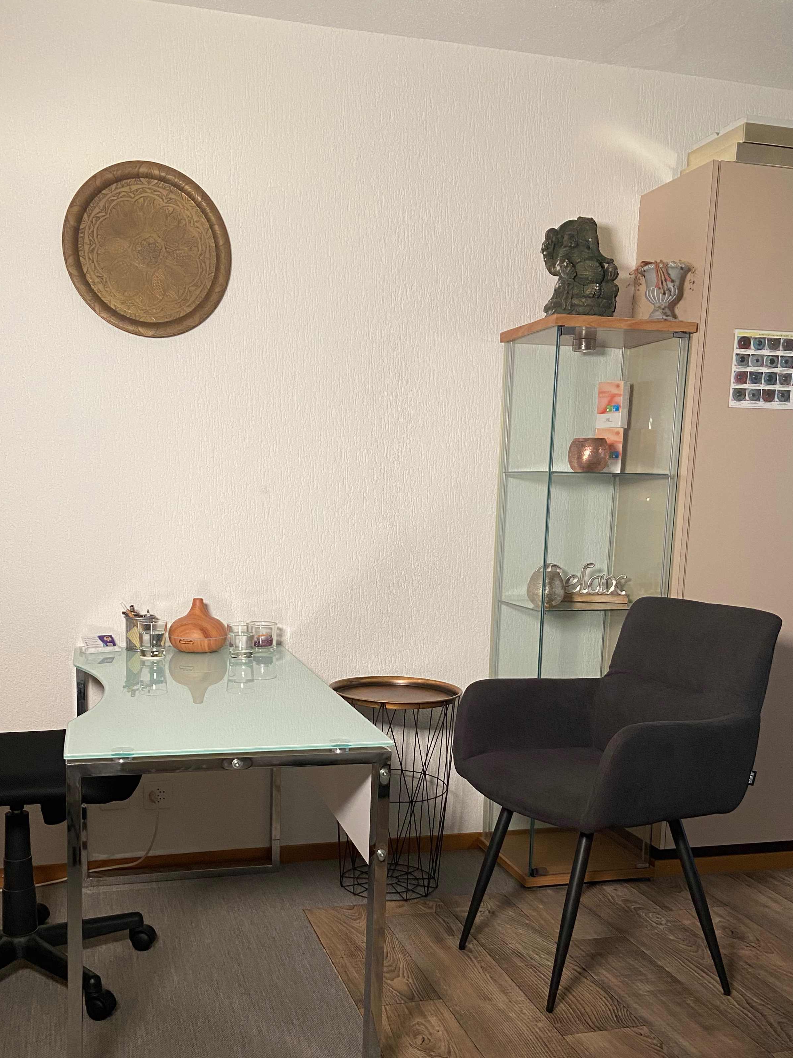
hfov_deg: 42.8
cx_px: 332
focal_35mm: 33
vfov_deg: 54.7
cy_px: 664
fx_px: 1008
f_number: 1.8
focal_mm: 4.25
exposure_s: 1/60
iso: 160
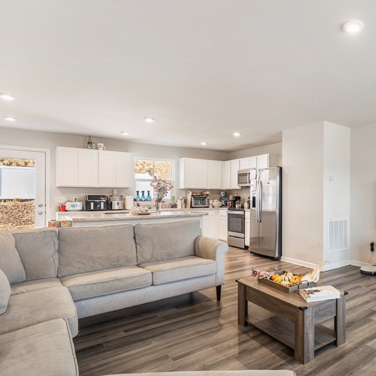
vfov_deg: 67.3
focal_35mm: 23
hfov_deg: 59.6
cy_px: 192
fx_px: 283
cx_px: 322
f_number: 6.3
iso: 400
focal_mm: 14
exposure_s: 1/2
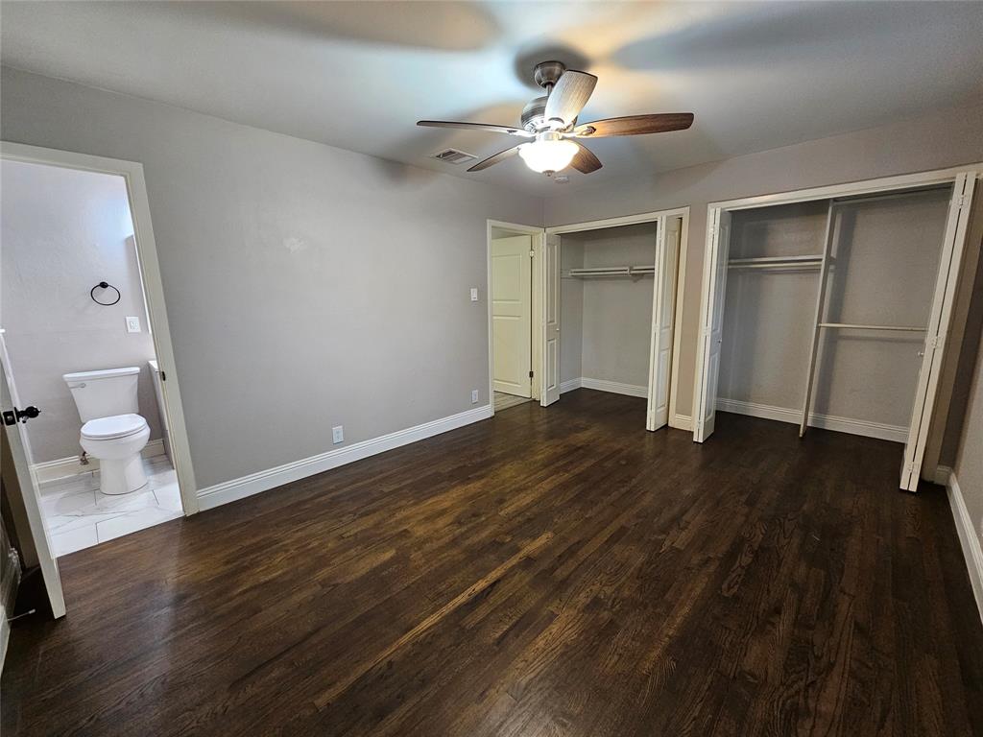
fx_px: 369
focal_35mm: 13
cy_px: 368
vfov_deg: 89.9
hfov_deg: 106.2
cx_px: 492
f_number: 2.2
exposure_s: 1/30
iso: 320
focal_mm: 2.2
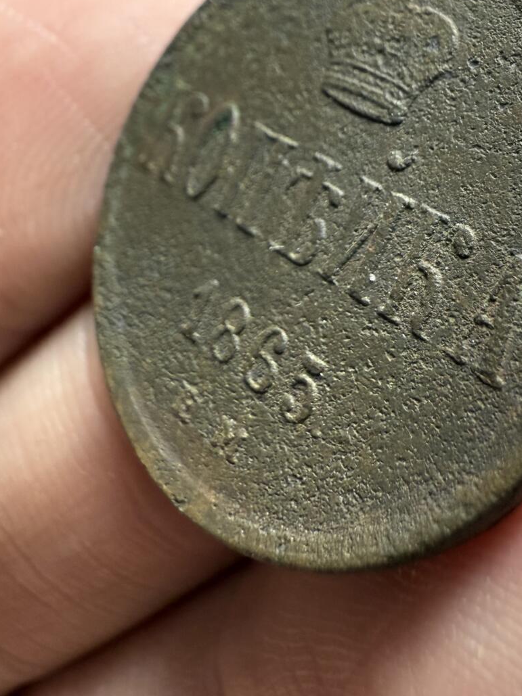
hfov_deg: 33.9
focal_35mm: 42
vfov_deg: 43.9
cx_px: 367
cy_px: 212
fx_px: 845
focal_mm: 2.22
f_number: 2.2
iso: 160
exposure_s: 1/99
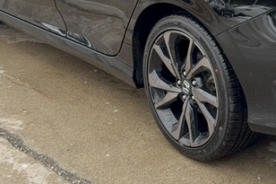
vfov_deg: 16.1
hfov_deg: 23.7
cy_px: 2
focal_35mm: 83
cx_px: 256
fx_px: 636
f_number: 1.78
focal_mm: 6.76
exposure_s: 1/528
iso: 80
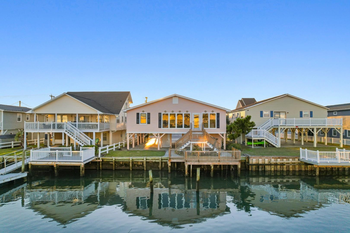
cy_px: 116
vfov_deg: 57.2
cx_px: 175
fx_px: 214
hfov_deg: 78.6
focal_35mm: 22
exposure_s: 1/200
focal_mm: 8.38
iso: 100
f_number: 2.8
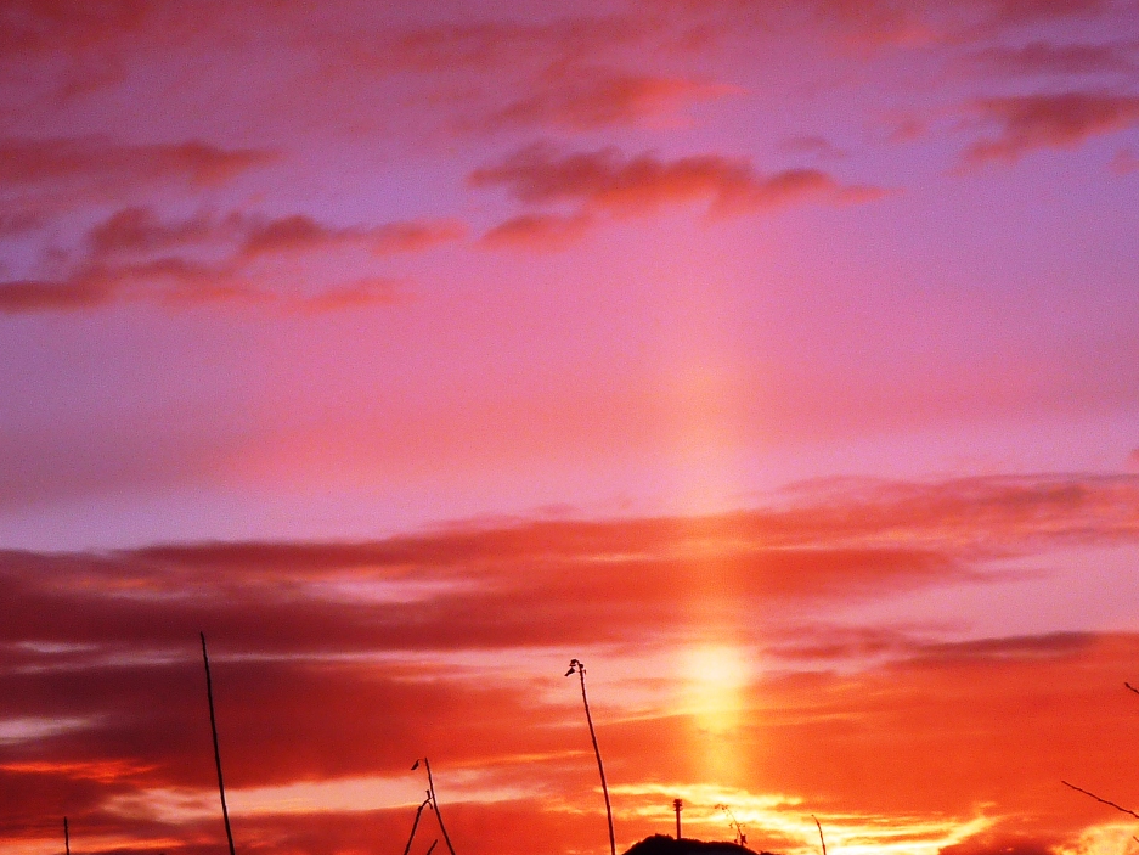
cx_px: 616
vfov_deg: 8.4
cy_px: 427
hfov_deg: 11.2
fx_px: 5792
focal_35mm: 176
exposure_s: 1/200
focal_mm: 14.7
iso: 80
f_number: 4.3
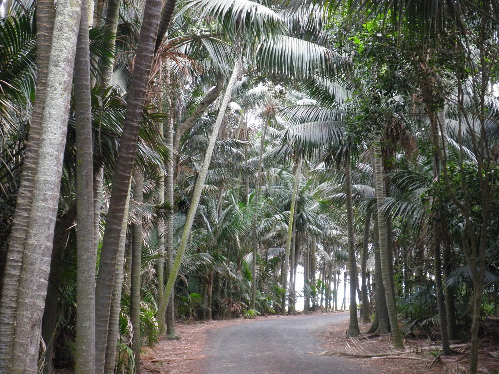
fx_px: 851
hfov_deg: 32.7
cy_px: 187
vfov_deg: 24.8
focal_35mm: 59
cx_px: 250
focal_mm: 10.5
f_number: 3.8
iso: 320
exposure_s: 1/100
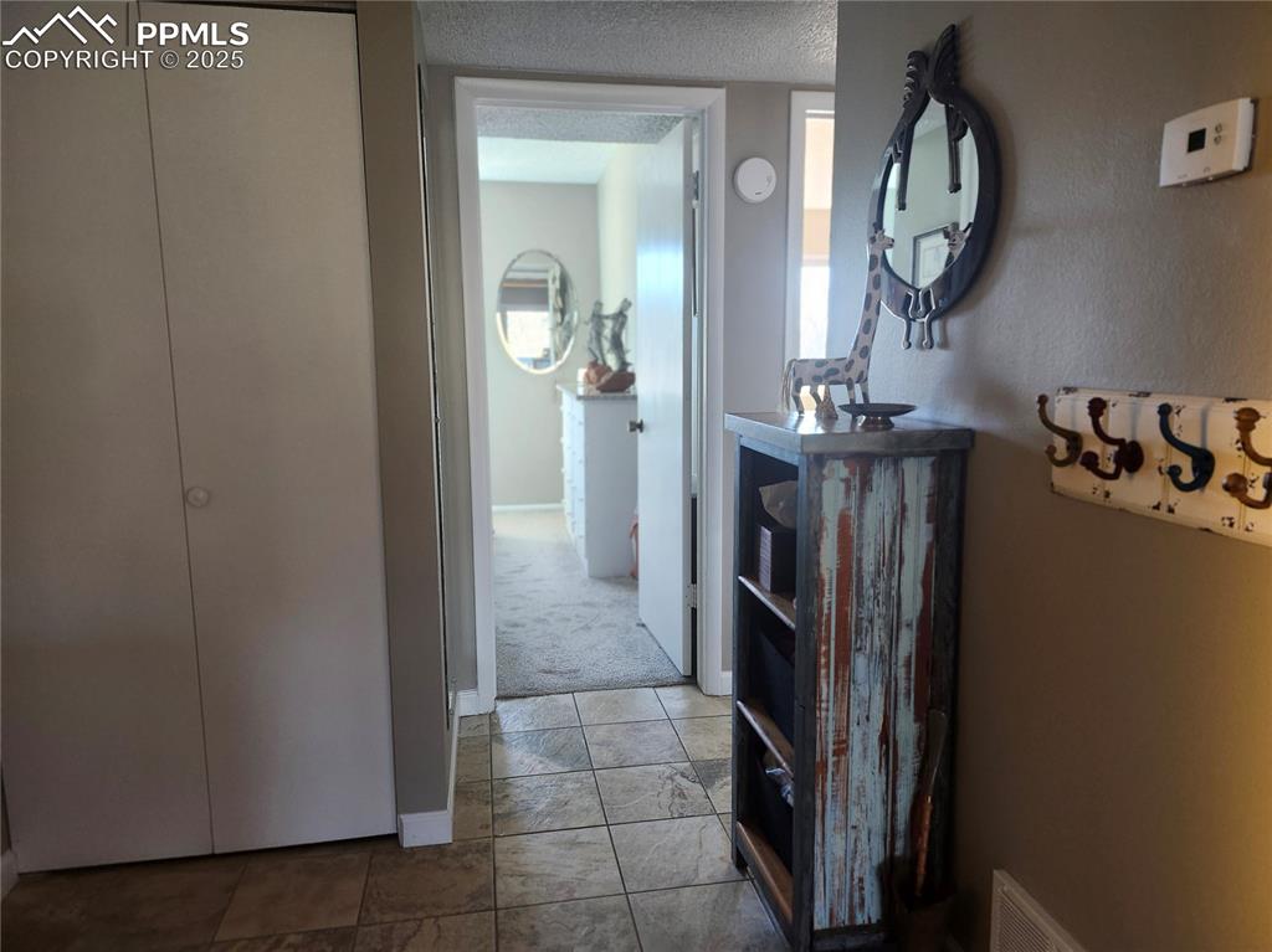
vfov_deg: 58.8
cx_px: 636
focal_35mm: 23
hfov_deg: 74.0
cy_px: 476
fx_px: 845
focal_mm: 5.54
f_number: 1.8
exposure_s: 1/120
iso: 500
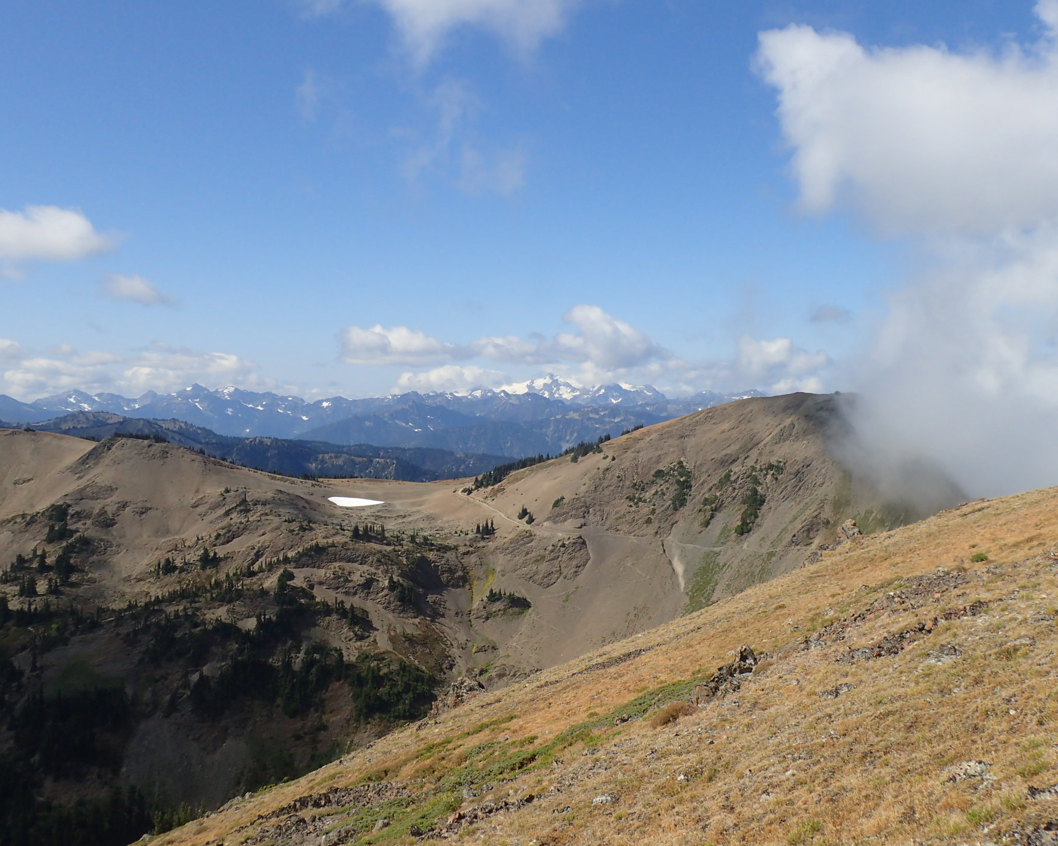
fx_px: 1065
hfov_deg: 52.8
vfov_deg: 43.4
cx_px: 549
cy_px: 422
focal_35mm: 34
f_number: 9
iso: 200
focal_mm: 5.87
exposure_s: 1/400
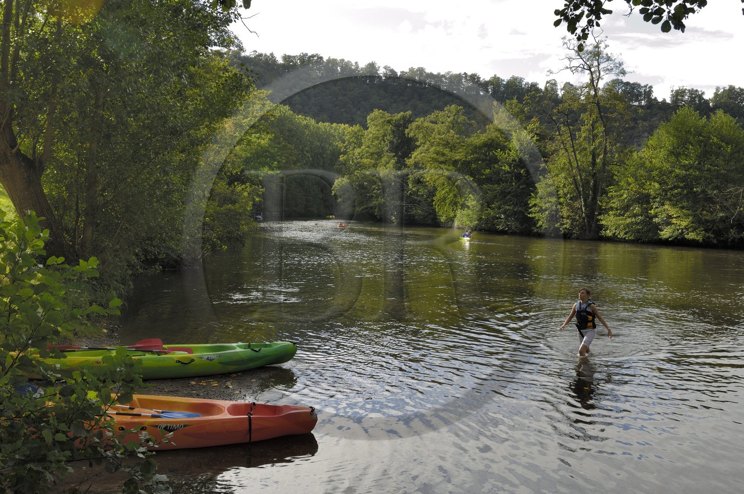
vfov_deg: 39.9
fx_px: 681
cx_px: 372
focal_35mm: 33
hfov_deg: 57.3
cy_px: 247
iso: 100
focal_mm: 22
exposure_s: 1/100
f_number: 6.3
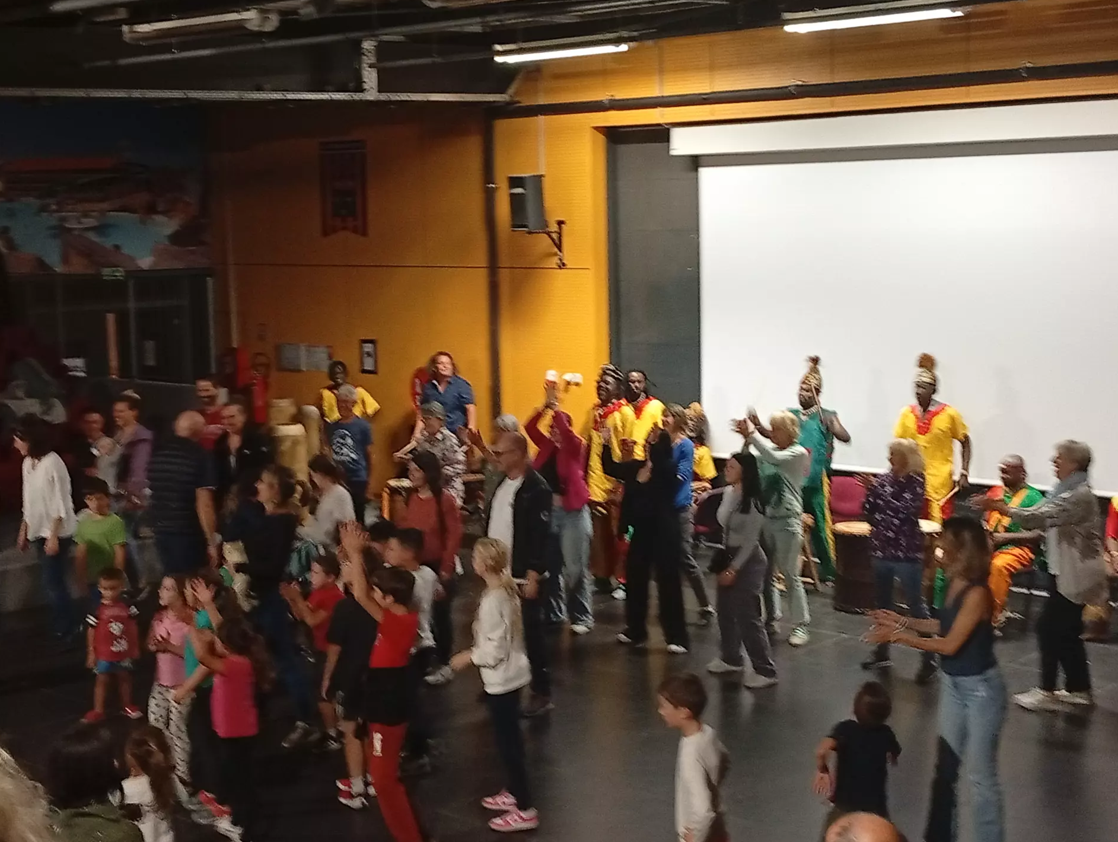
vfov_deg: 26.6
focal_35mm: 55
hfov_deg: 34.9
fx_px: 1779
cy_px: 414
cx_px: 558
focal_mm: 3.98
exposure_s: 1/33.3
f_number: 1.8
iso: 658
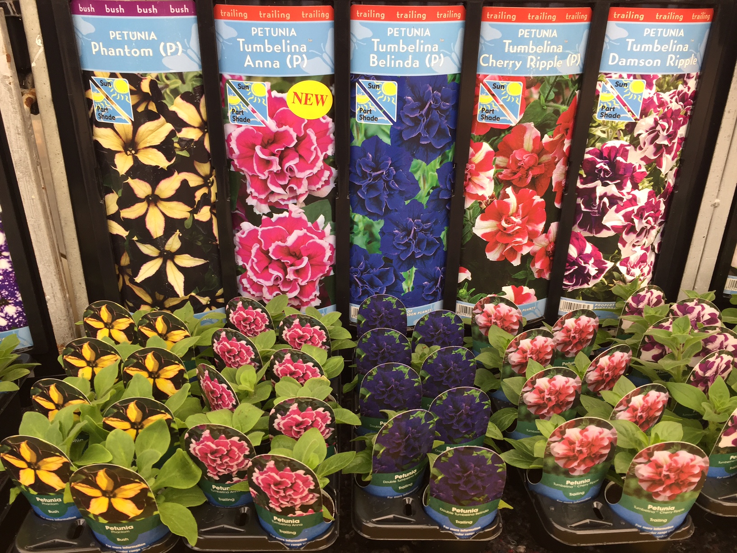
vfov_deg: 48.2
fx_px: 617
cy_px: 276
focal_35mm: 29
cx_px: 368
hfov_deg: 61.7
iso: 32
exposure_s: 1/100
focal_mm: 4.15
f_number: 2.2
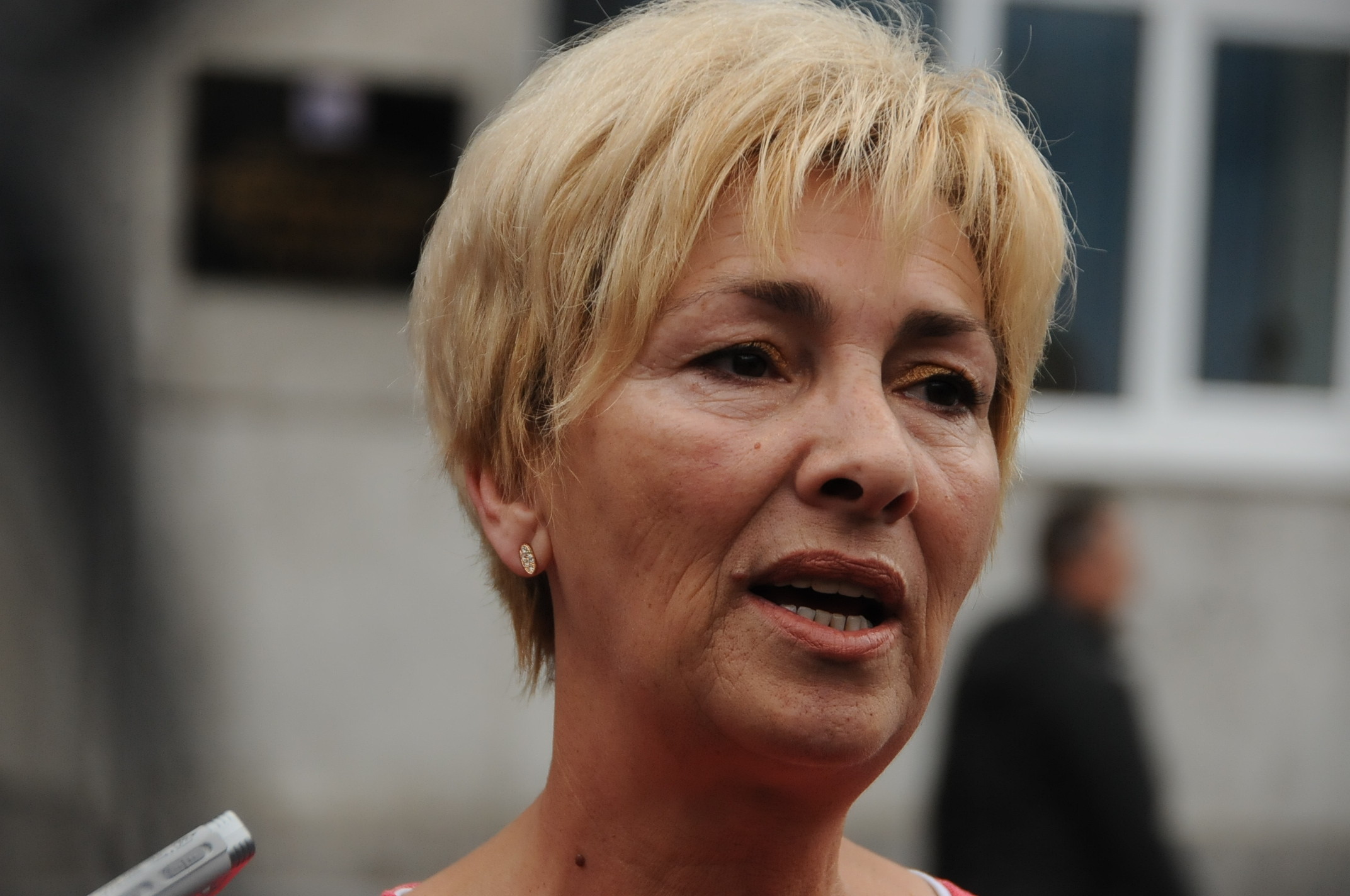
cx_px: 675
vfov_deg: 8.2
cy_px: 448
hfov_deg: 12.2
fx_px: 6292
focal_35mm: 168
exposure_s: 1/1250
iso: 1000
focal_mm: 112
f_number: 5.3
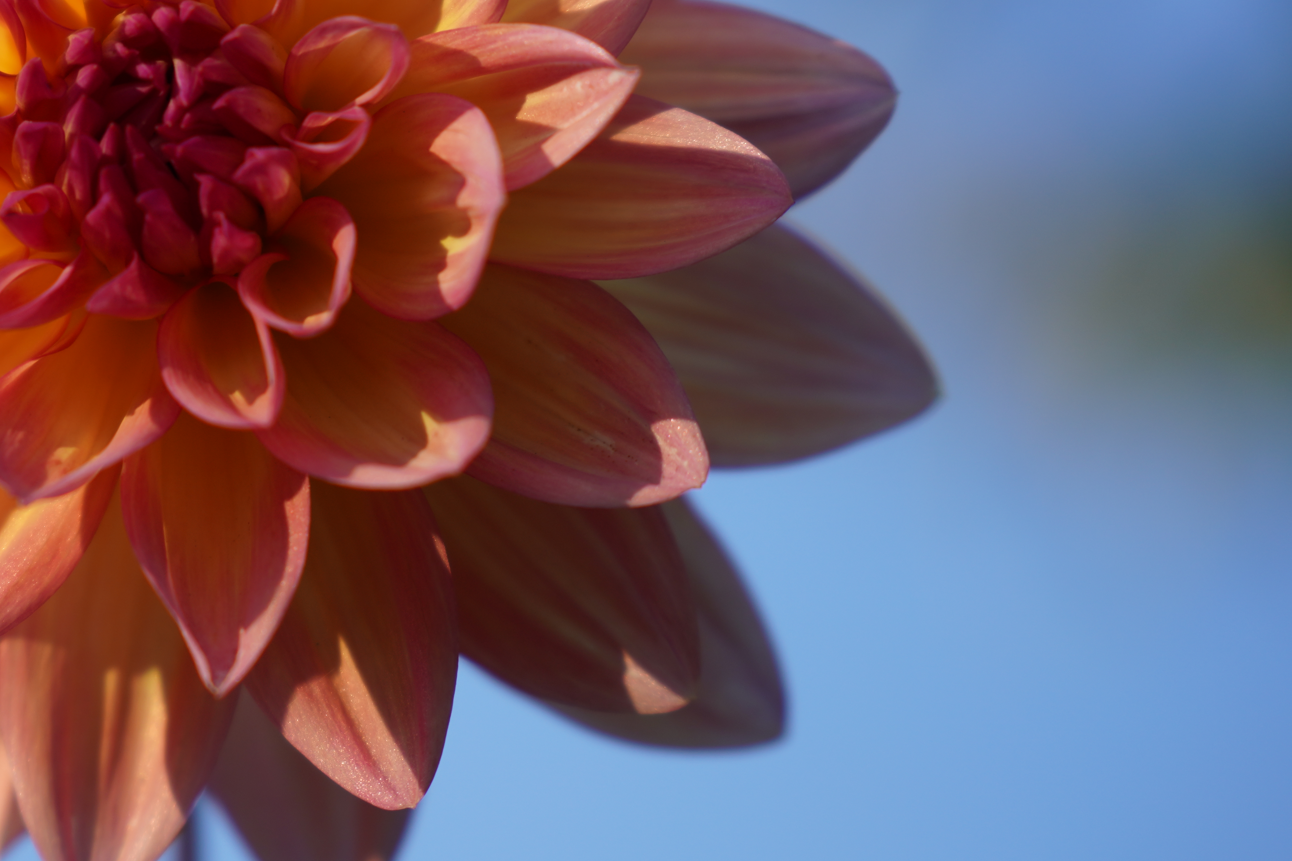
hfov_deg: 10.5
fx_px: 6998
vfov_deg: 7.0
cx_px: 176
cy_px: 155
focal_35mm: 195
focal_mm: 90
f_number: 2.8
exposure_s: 1/800
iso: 100
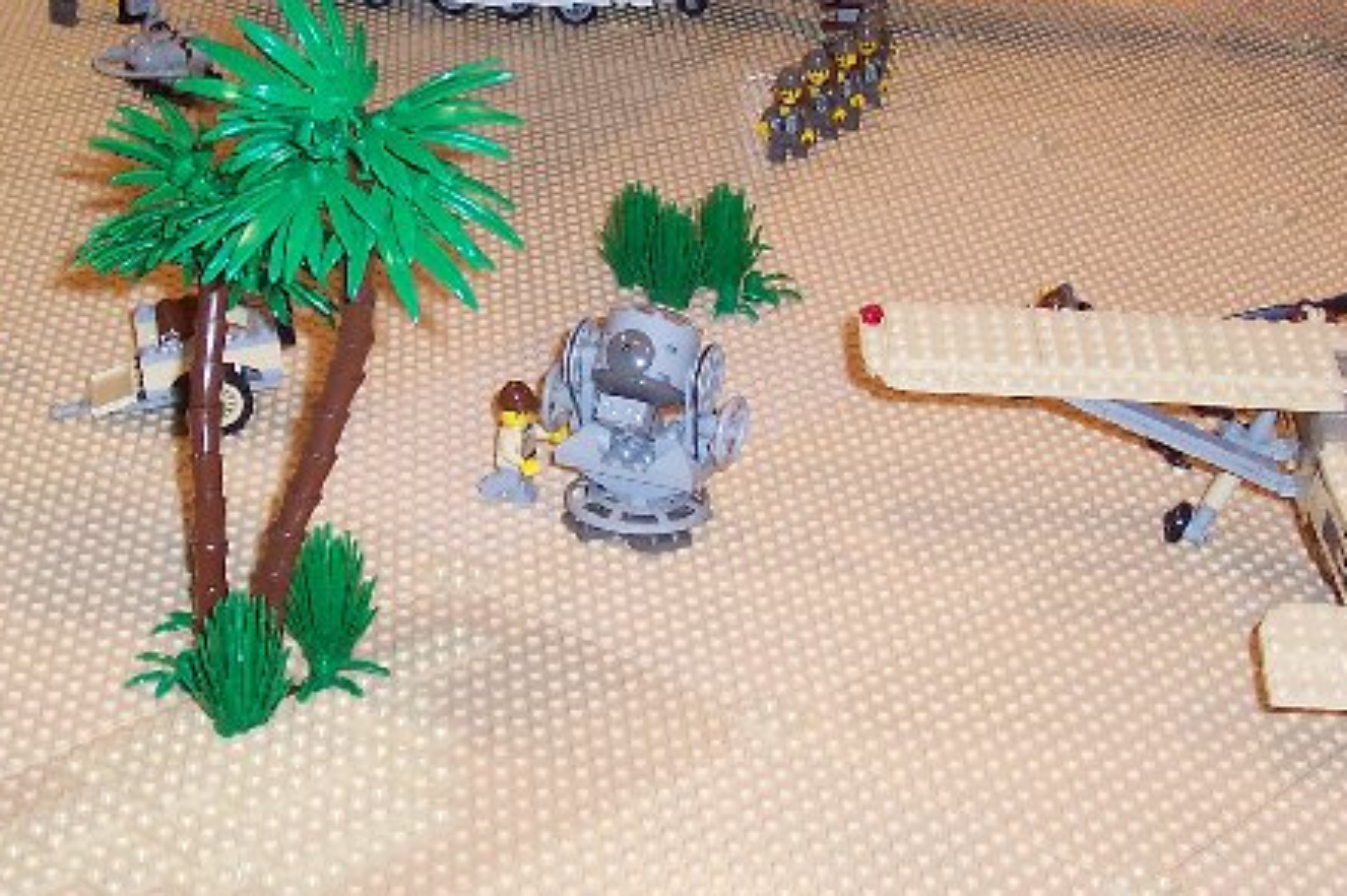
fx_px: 2879
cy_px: 309
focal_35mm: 77
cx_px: 605
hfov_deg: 26.3
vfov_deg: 17.7
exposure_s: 1/60
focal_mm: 7
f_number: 3
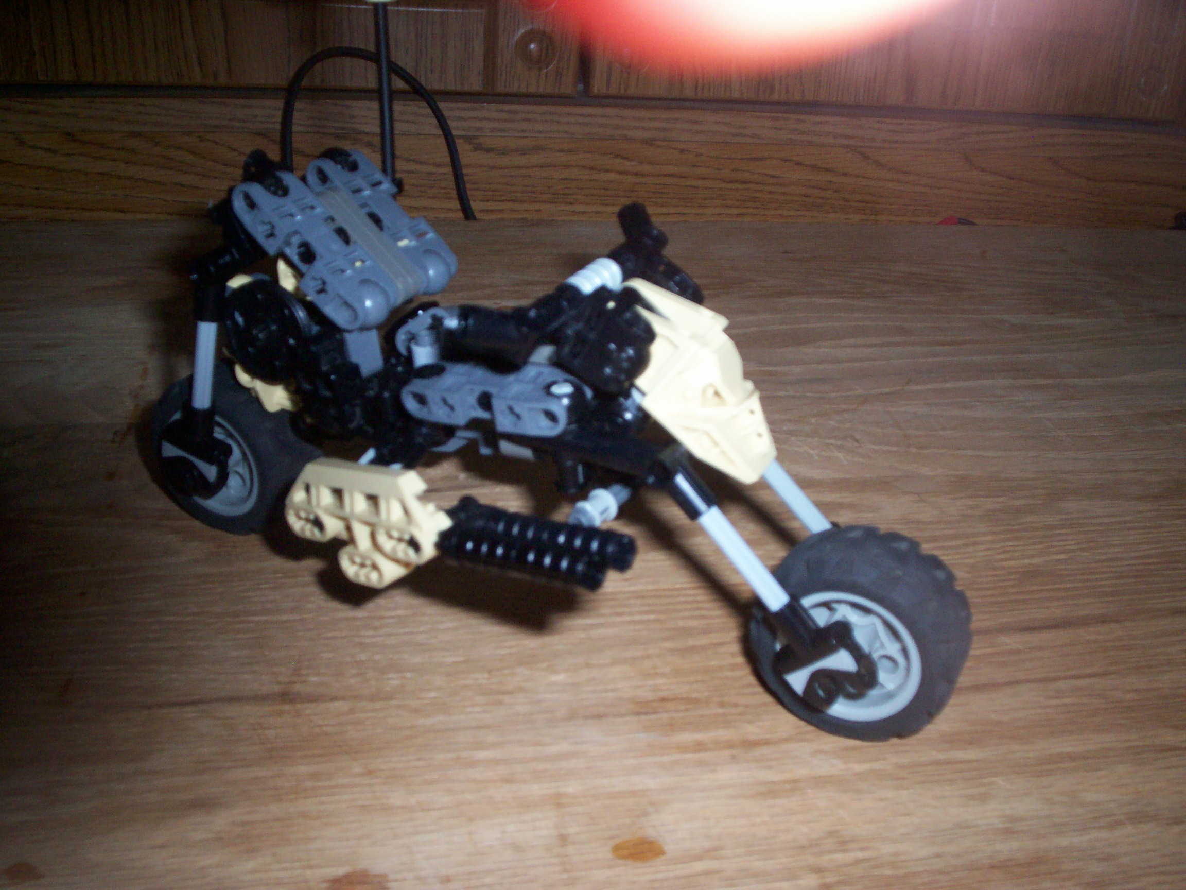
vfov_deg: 39.7
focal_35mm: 36
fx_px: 1233
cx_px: 593
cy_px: 445
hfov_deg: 51.4
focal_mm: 5.9
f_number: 4.5
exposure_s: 1/64
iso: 140
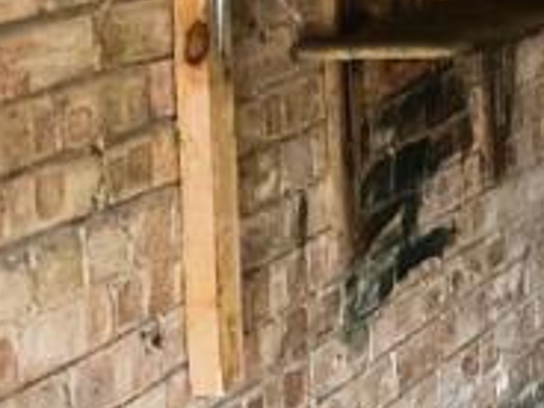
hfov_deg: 11.0
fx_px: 2279
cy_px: 0
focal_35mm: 145
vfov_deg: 10.2
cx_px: 1395
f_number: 1.8
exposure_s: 1/30
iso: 640
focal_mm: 4.25
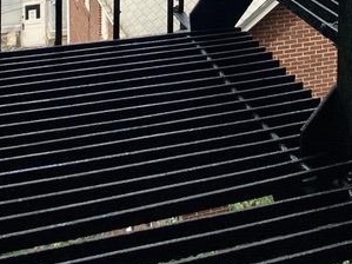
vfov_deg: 14.1
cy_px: -165
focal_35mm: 96
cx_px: 187
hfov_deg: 20.4
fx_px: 976
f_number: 1.8
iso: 20
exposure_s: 1/1312
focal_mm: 3.99
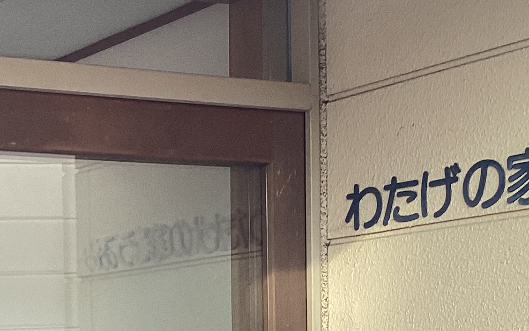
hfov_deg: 21.0
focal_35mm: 95
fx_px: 1370
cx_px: -16
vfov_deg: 13.3
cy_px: 436
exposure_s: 1/60
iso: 50
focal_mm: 3.3
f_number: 2.4
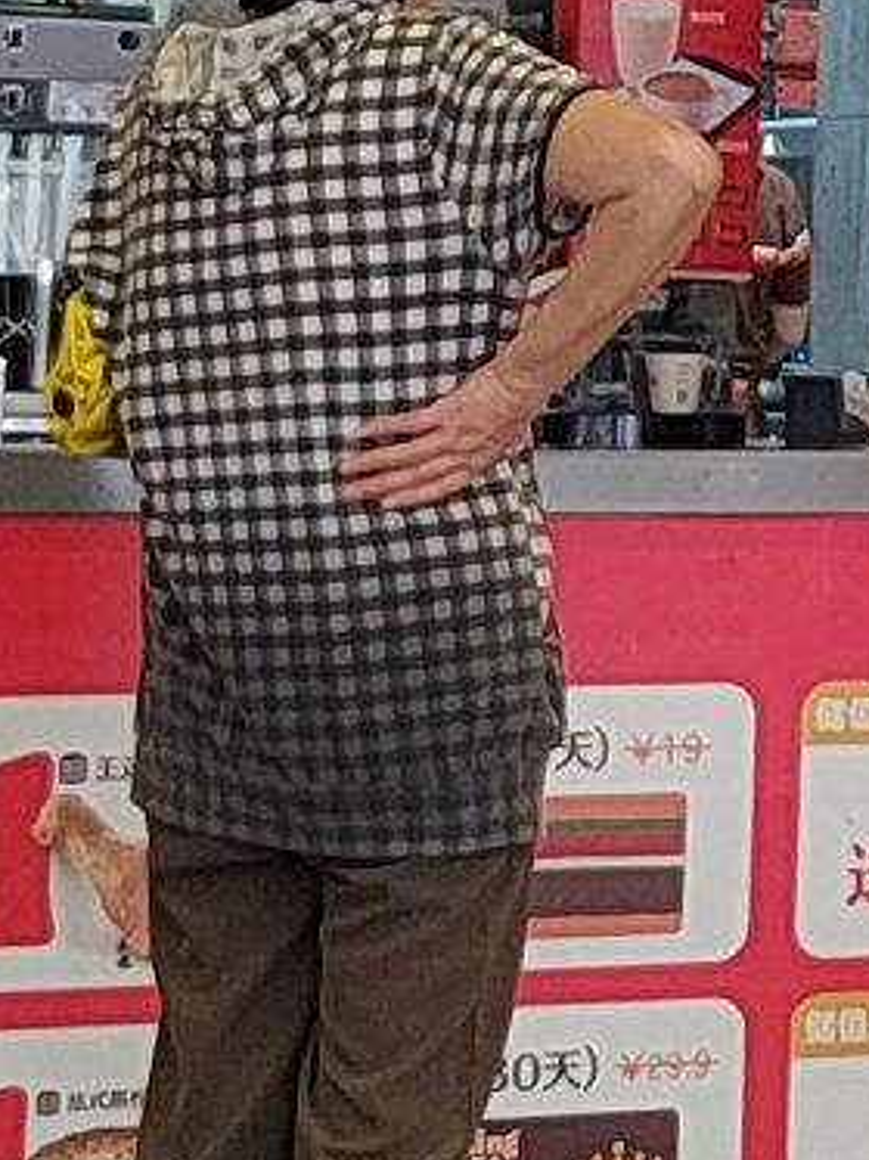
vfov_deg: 11.6
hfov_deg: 8.4
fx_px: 5630
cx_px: 1657
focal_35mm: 168
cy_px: -48
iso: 1419
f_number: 1.9
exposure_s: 1/100
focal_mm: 5.52
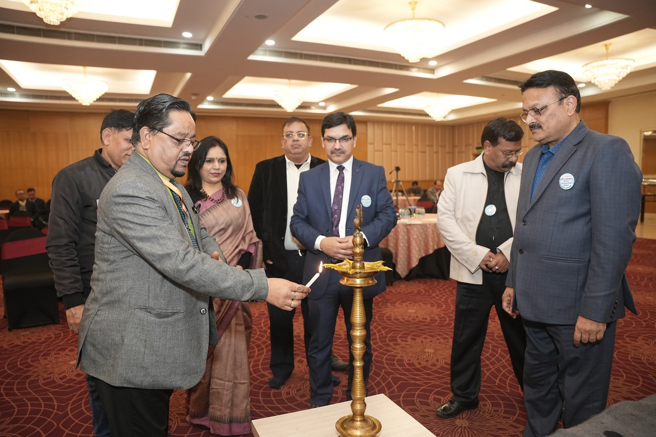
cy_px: 218
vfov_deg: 53.1
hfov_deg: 73.7
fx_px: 437
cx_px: 328
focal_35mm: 24
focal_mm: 24
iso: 2000
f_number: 3.2
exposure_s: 1/160
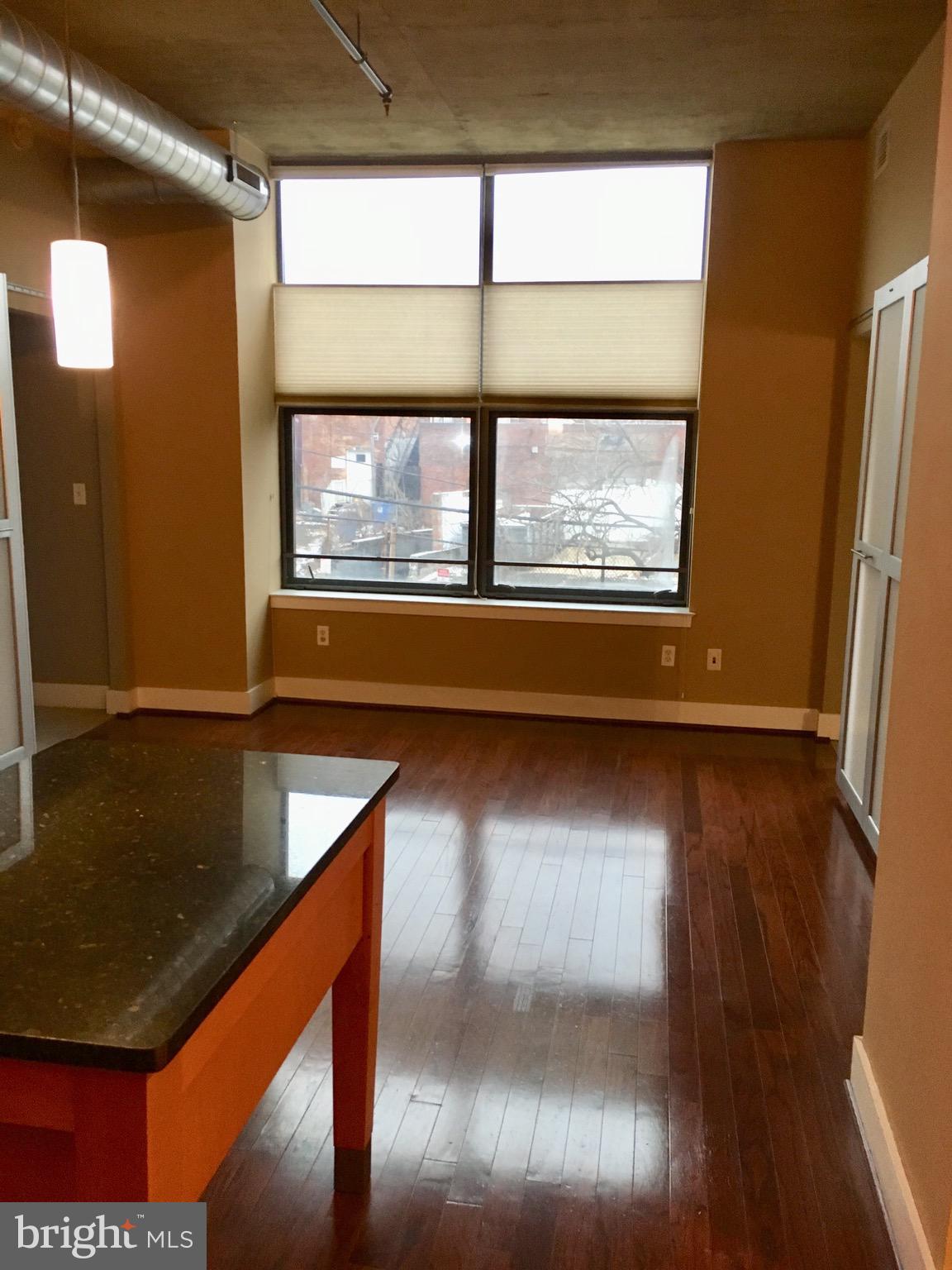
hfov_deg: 48.2
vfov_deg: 61.7
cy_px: 635
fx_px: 1063
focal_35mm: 29
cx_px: 476
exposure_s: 1/30
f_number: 2.2
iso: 125
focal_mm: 4.15
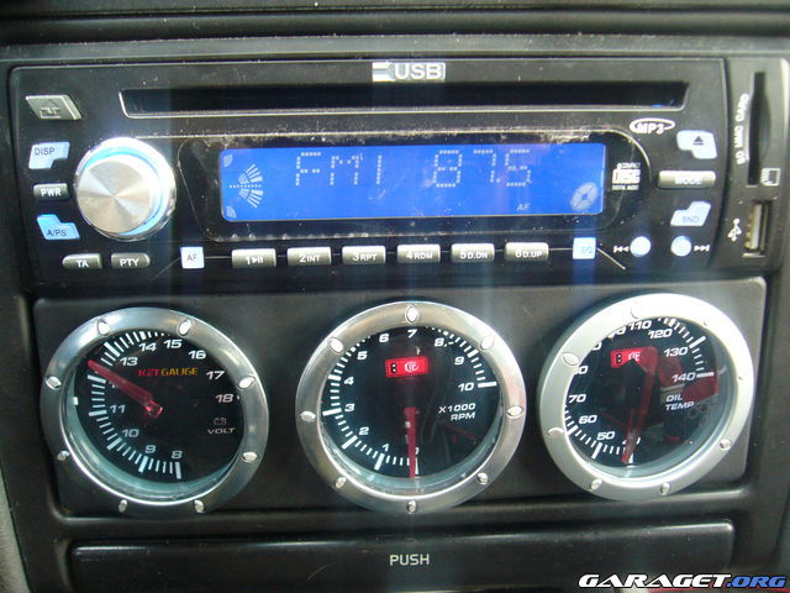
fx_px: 799
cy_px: 296
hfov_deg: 52.6
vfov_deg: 40.7
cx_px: 395
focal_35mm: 35
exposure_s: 1/20
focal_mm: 5.8
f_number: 2.8
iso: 200
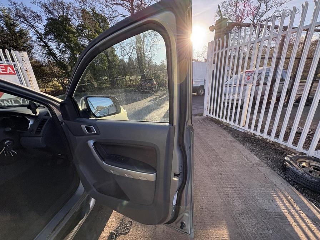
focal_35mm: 14
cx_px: 160
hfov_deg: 102.1
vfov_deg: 85.7
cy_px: 120
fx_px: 129
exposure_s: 1/403
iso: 40
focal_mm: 2.22
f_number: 2.2
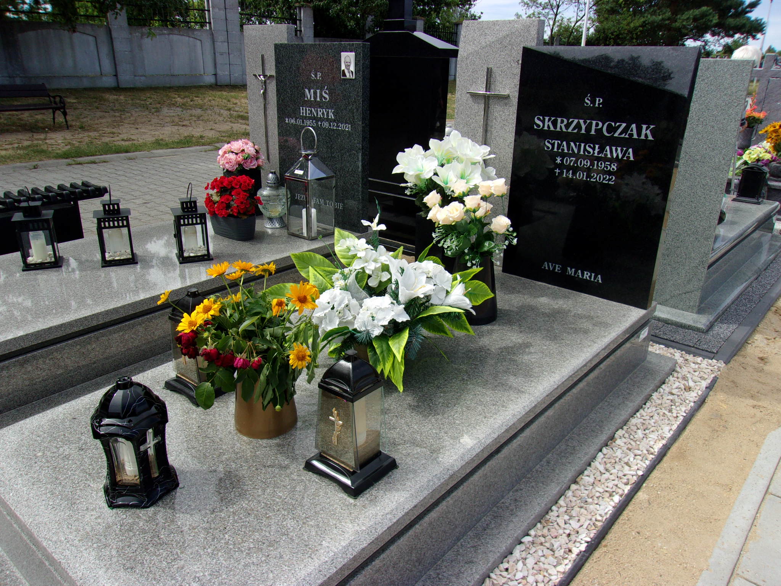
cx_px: 390
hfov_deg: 65.3
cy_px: 293
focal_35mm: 27
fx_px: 609
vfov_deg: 51.4
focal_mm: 4.9
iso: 80
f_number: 10.4
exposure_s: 1/85
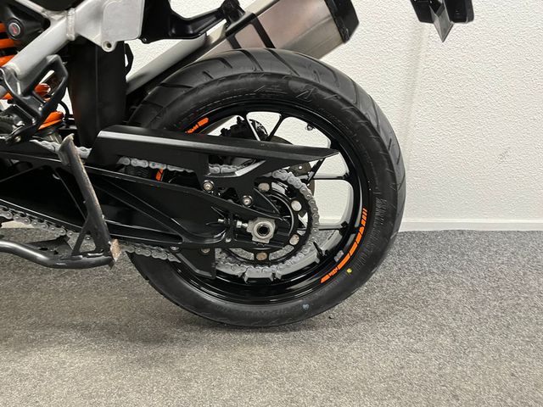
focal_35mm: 26
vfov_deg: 53.1
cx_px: 272
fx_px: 408
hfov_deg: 67.3
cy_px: 204
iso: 400
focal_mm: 5.1
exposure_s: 1/50
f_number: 1.6
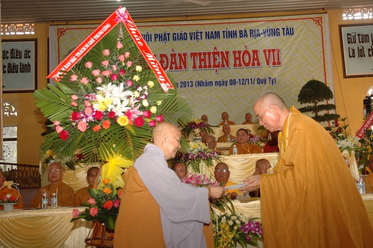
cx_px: 186
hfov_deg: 45.0
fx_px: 450
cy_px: 124
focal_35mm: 44
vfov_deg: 30.8
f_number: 5
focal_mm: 29
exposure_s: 1/60
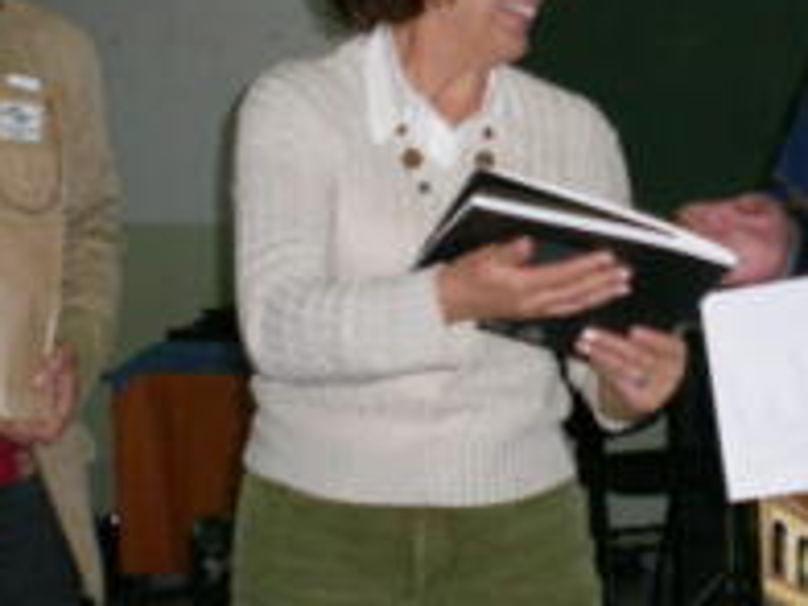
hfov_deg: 20.2
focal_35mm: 97
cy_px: 225
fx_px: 2264
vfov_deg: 15.2
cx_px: 499
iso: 155
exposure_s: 1/60
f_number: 3.1
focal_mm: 6.3
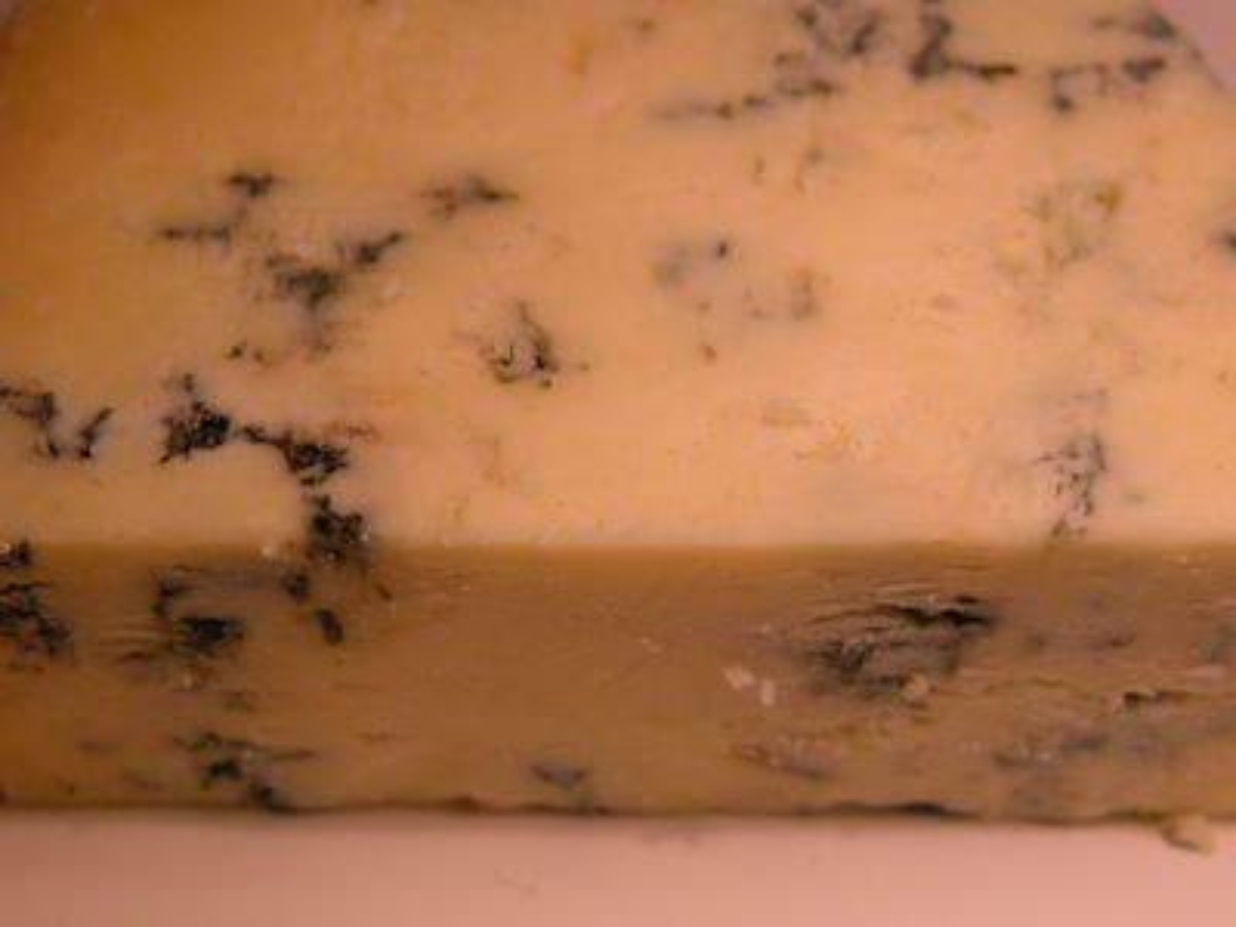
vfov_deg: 13.8
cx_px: 618
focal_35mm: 107
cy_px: 464
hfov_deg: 18.4
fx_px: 3821
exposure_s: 1/244
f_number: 4.6
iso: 100
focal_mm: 27.3
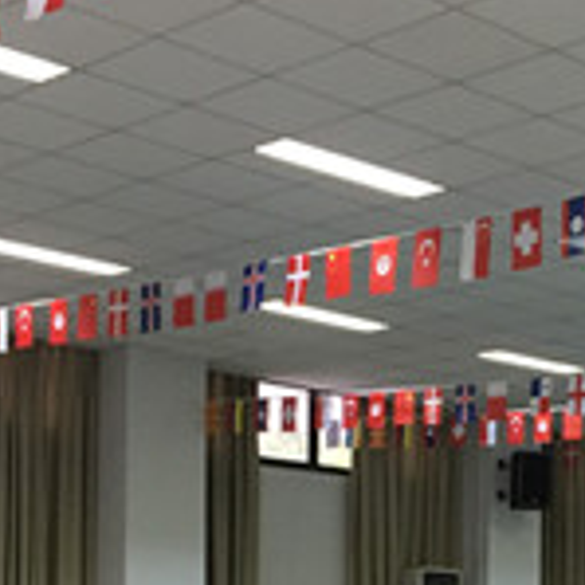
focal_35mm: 86
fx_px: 1644
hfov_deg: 19.9
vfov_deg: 19.1
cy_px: 693
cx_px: 503
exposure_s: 1/33
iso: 200
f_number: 2.2
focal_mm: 4.15
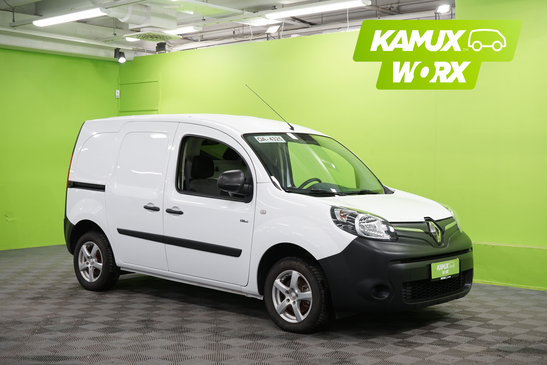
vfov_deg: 28.1
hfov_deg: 41.1
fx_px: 729
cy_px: 182
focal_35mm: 48
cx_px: 274
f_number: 9
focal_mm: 48
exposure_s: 1/25
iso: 640
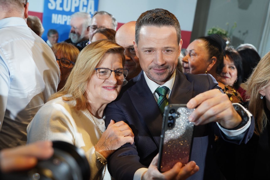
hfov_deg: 42.7
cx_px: 135
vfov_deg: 29.3
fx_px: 345
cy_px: 90
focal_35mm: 46
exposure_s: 1/100
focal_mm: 46
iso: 1250
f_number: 5.6
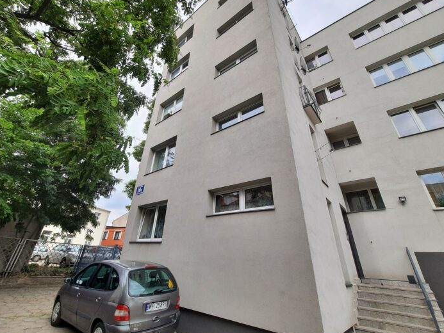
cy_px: 145
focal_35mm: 15
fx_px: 192
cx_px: 213
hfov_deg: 98.1
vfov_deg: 81.3
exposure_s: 1/715
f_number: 2.2
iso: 40
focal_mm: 1.74
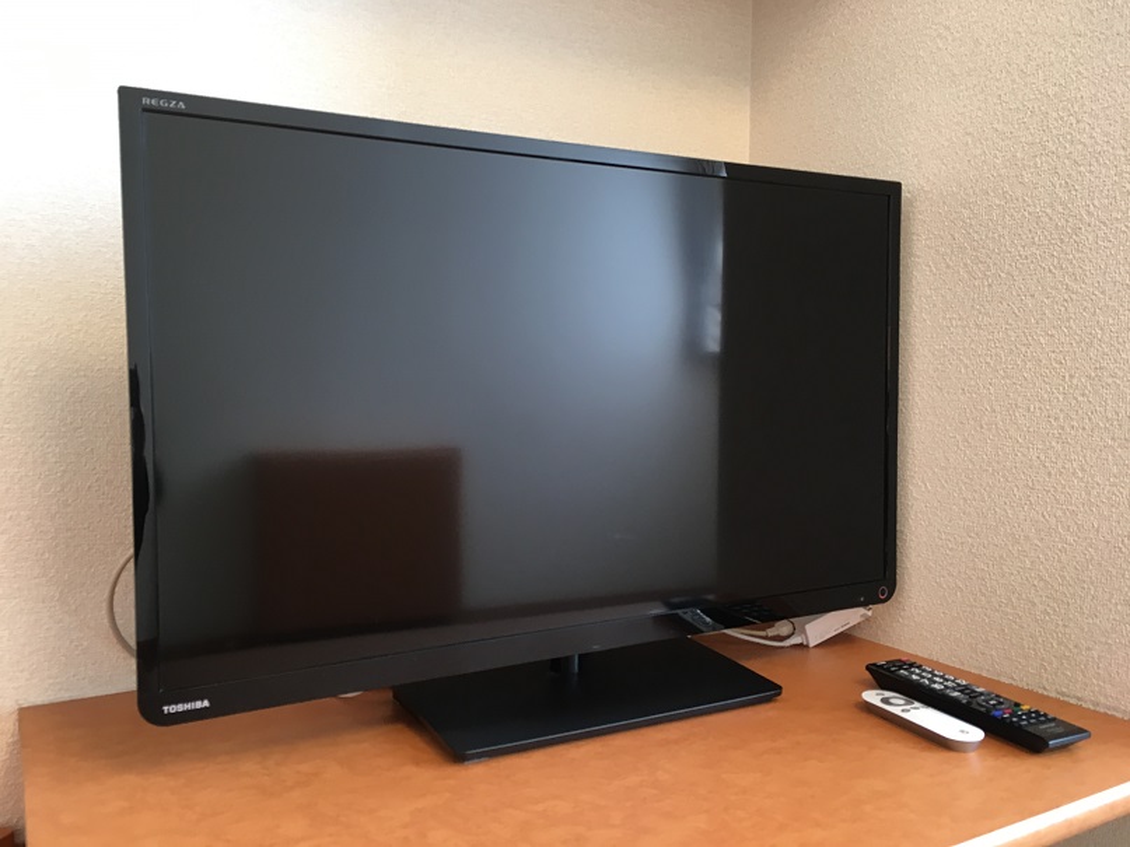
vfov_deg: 48.2
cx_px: 565
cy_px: 424
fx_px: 947
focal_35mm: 29
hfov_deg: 61.7
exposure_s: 1/30
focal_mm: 4.15
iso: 64
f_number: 2.2
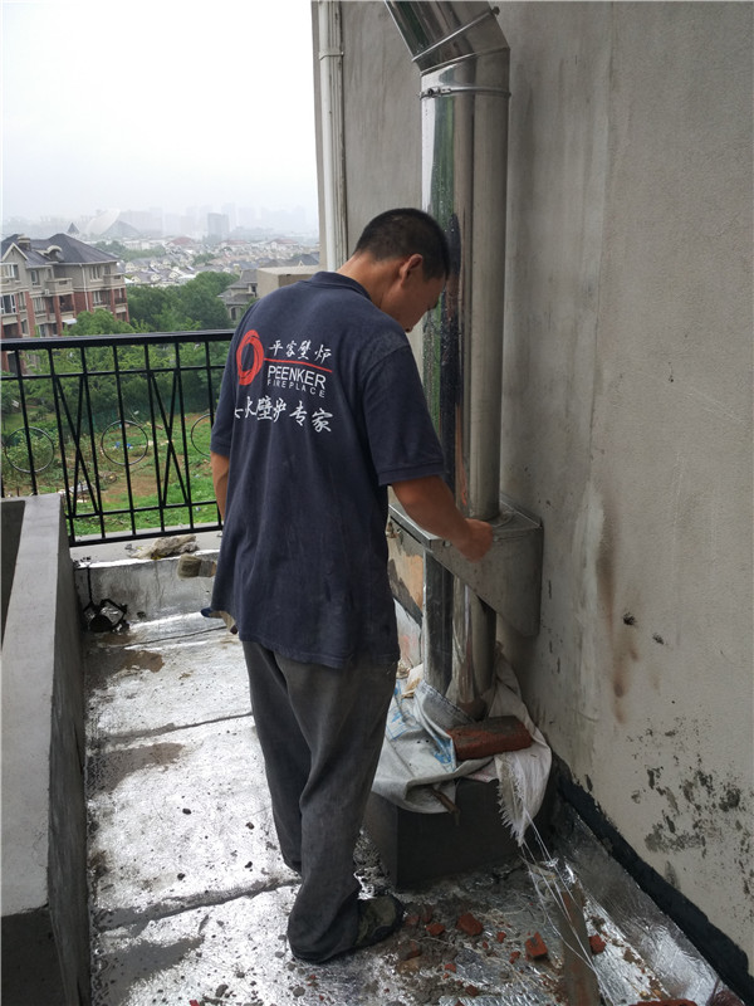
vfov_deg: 60.0
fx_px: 871
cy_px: 503
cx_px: 377
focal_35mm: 30
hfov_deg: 46.8
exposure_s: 1/100
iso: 106
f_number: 2
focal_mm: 4.12
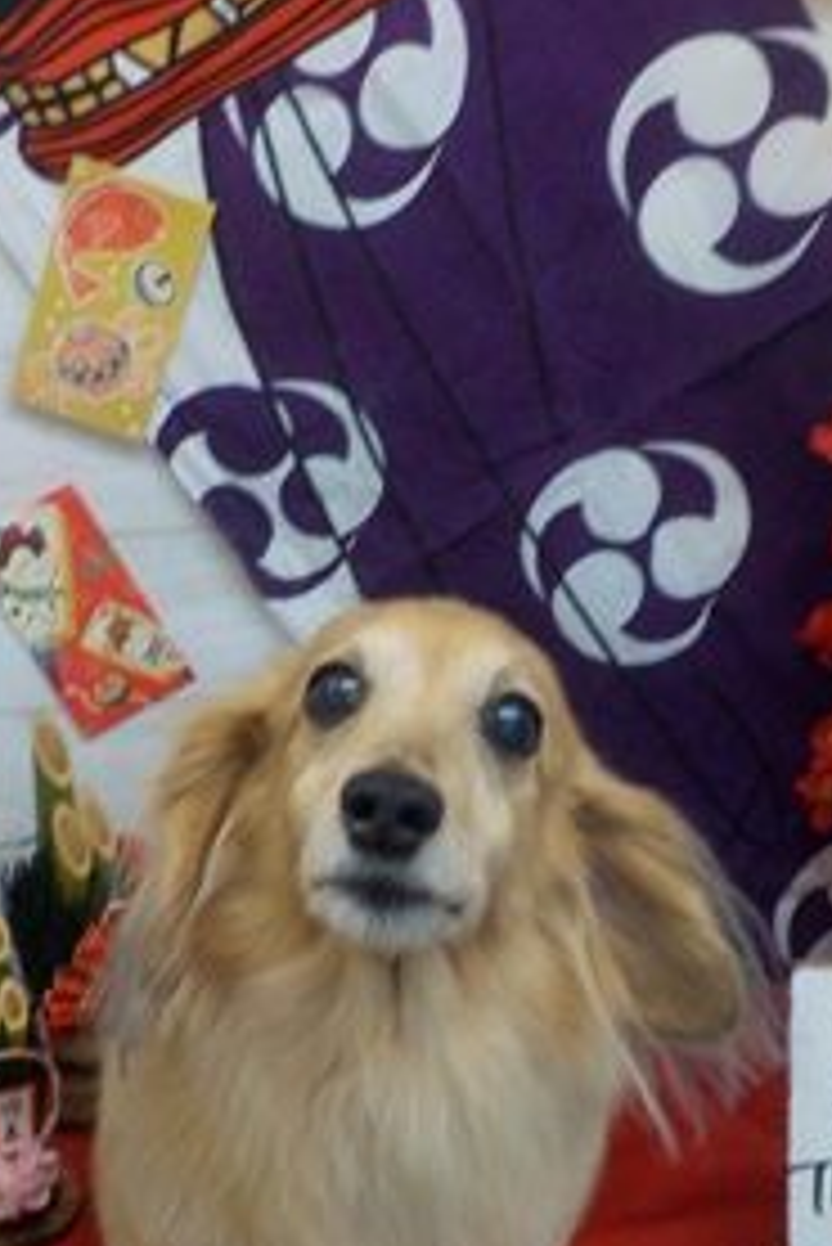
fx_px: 1558
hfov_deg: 29.9
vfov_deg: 43.4
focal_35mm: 45
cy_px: 738
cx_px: 387
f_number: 3.3
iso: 200
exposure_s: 1/30
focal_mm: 4.1
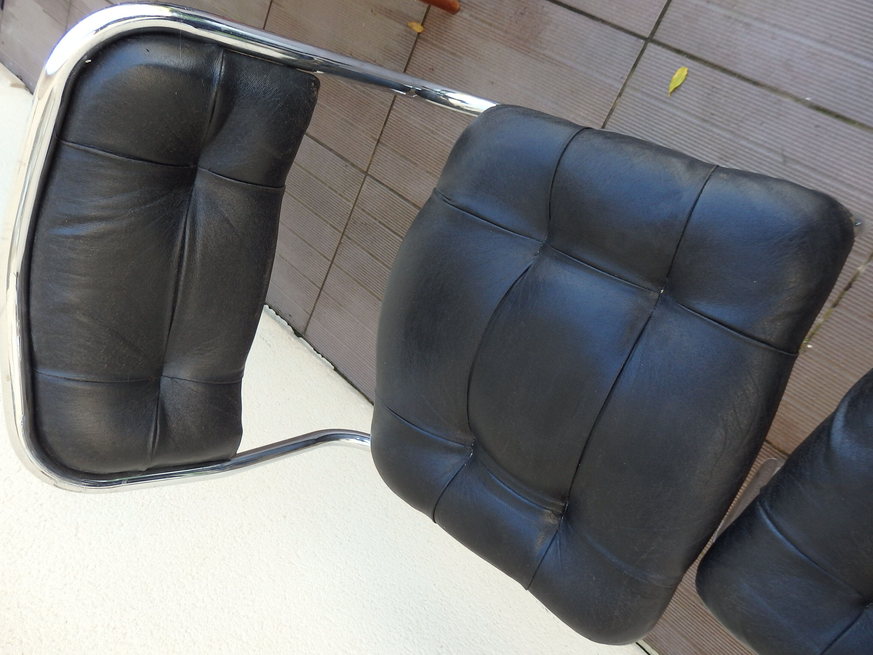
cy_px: 328
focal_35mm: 25
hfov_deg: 69.4
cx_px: 436
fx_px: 630
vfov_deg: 54.9
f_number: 3
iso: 160
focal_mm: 4.5
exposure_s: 1/60
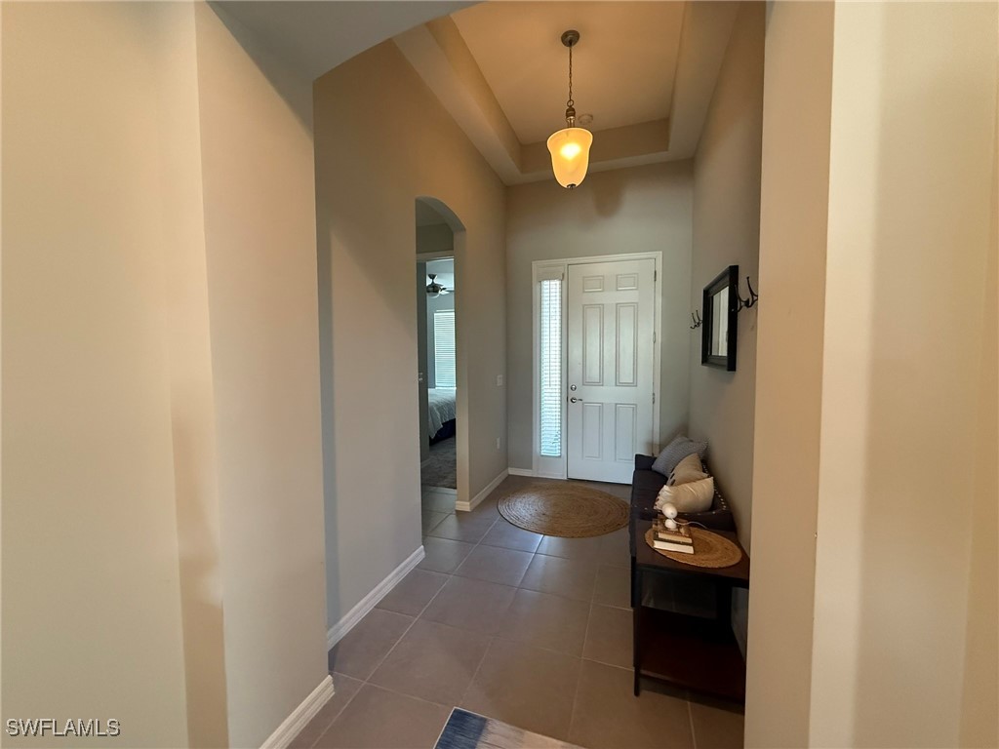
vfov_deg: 85.7
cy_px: 374
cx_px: 500
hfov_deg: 102.1
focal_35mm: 14
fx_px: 404
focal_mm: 2.22
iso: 640
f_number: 2.2
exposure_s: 1/60
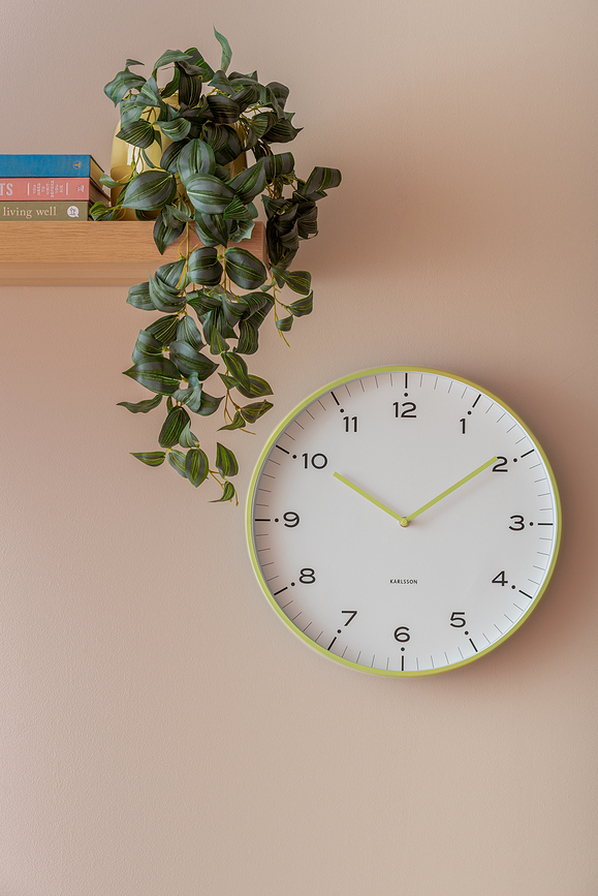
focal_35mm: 98
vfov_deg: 20.8
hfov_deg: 14.0
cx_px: 299
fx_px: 2439
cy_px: 448
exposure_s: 1/125
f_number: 8
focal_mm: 98
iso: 160
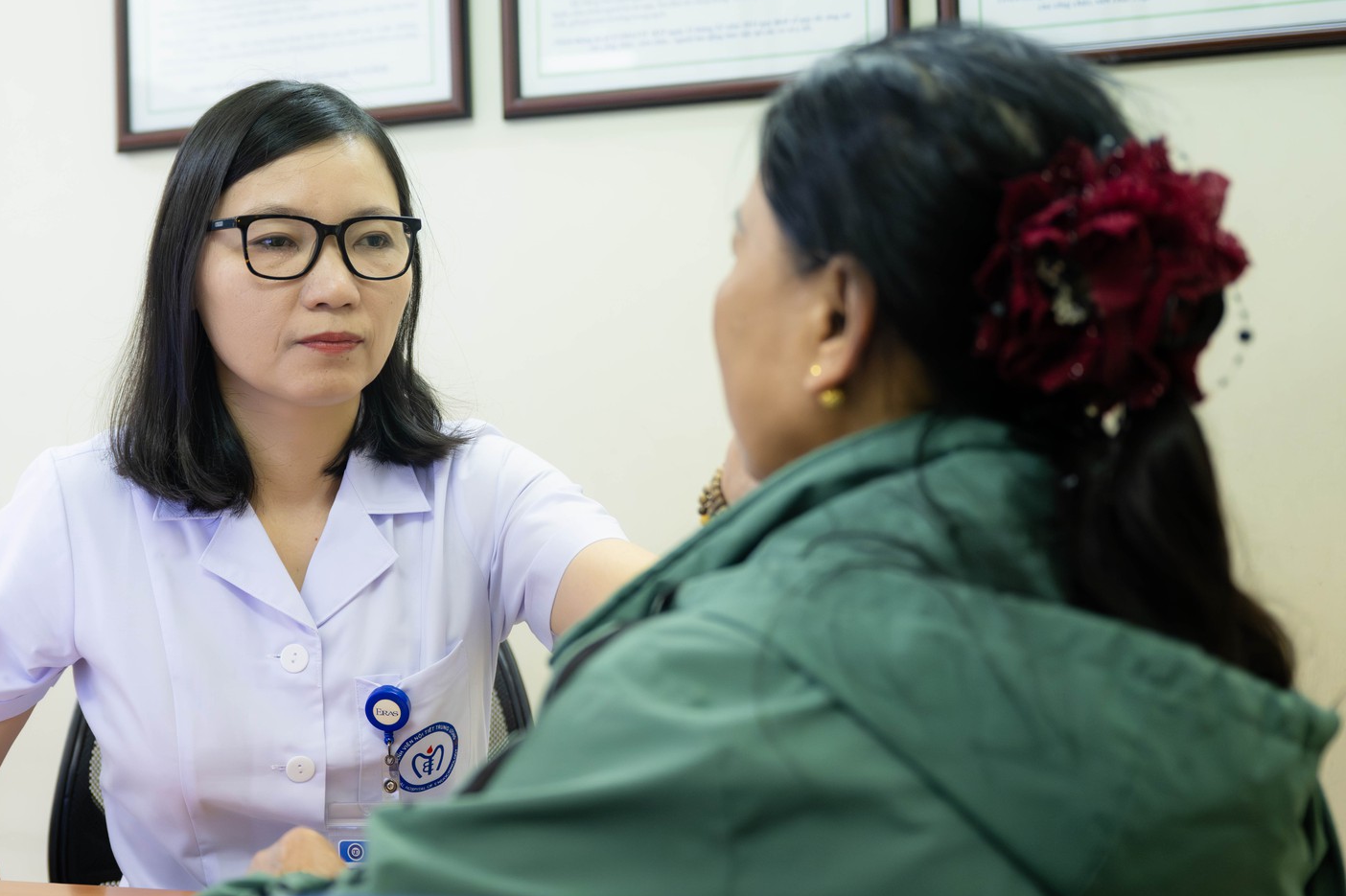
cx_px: 479
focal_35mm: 57
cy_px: 347
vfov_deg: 23.7
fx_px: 2130
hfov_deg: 34.8
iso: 3200
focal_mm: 40
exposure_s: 1/160
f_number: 2.8
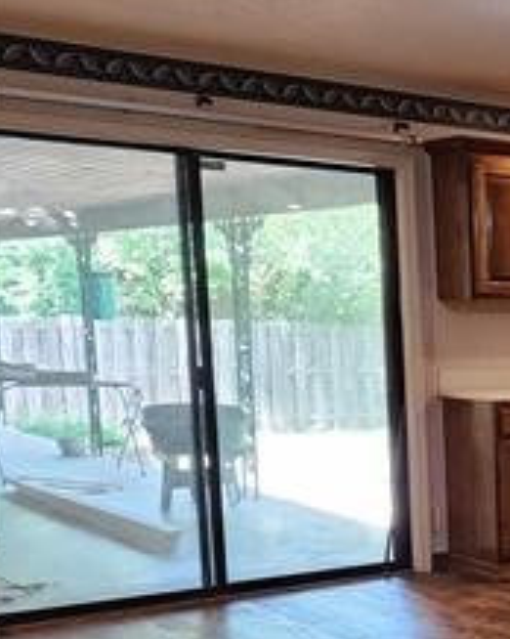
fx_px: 1247
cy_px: 484
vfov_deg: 28.3
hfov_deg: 18.2
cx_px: 920
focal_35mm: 66
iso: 640
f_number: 1.8
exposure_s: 1/120
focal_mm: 6.4
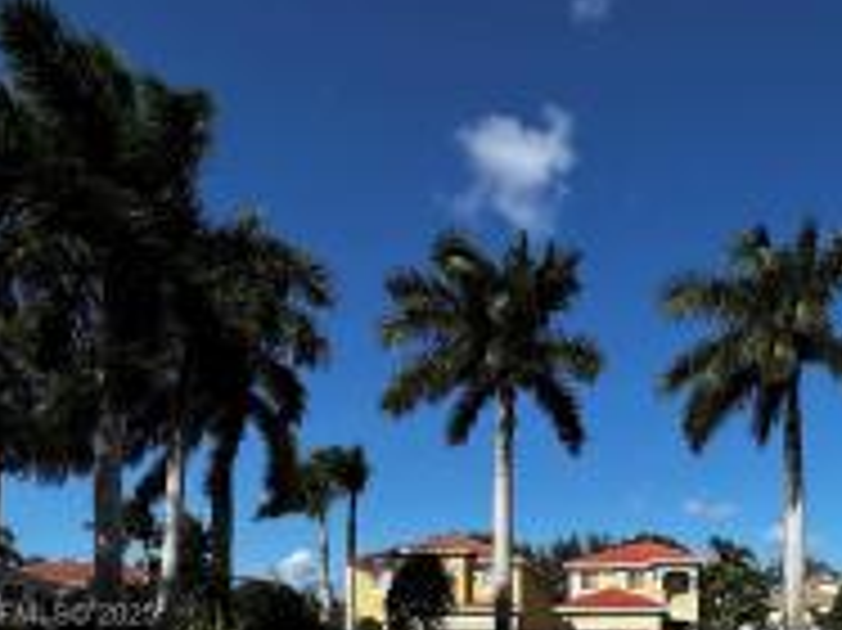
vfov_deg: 41.3
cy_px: 616
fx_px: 729
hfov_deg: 54.6
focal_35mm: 30
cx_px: 707
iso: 50
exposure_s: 1/2674
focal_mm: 2.22
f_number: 2.2
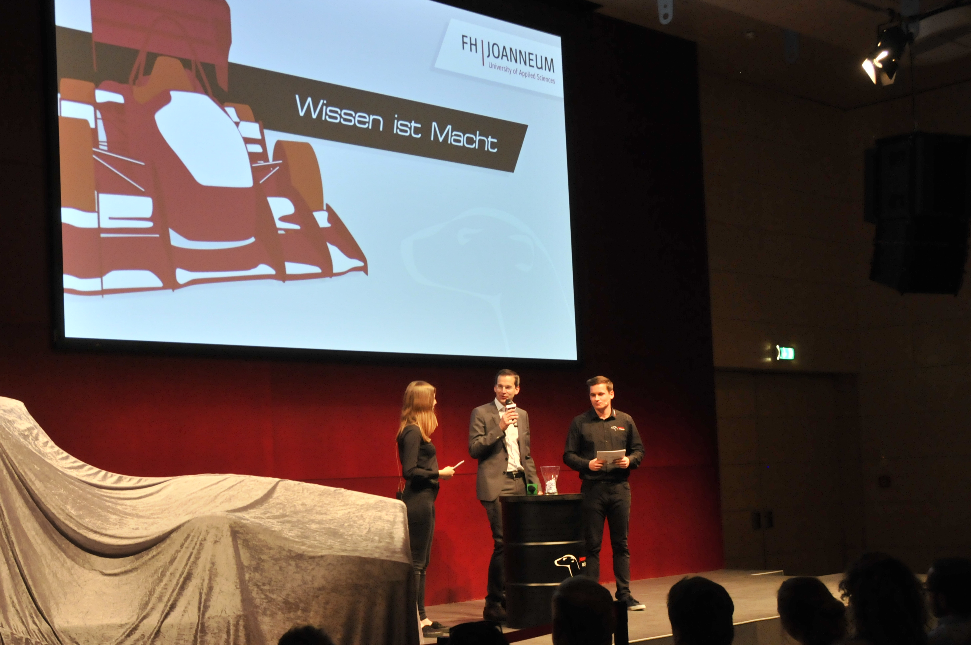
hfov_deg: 37.3
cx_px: 351
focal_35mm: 53
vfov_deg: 25.4
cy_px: 389
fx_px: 1428
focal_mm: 26
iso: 1000
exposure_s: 1/50
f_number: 5
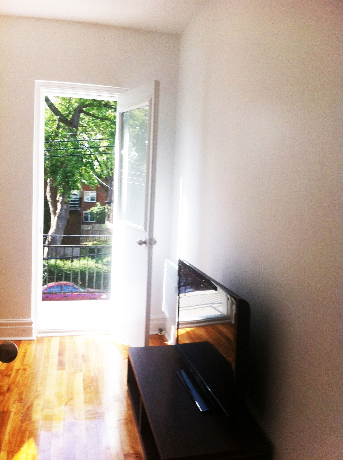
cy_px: 230
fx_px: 464
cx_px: 172
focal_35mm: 35
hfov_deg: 40.6
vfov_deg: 52.7
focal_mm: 3.85
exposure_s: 1/220
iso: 80
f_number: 2.8
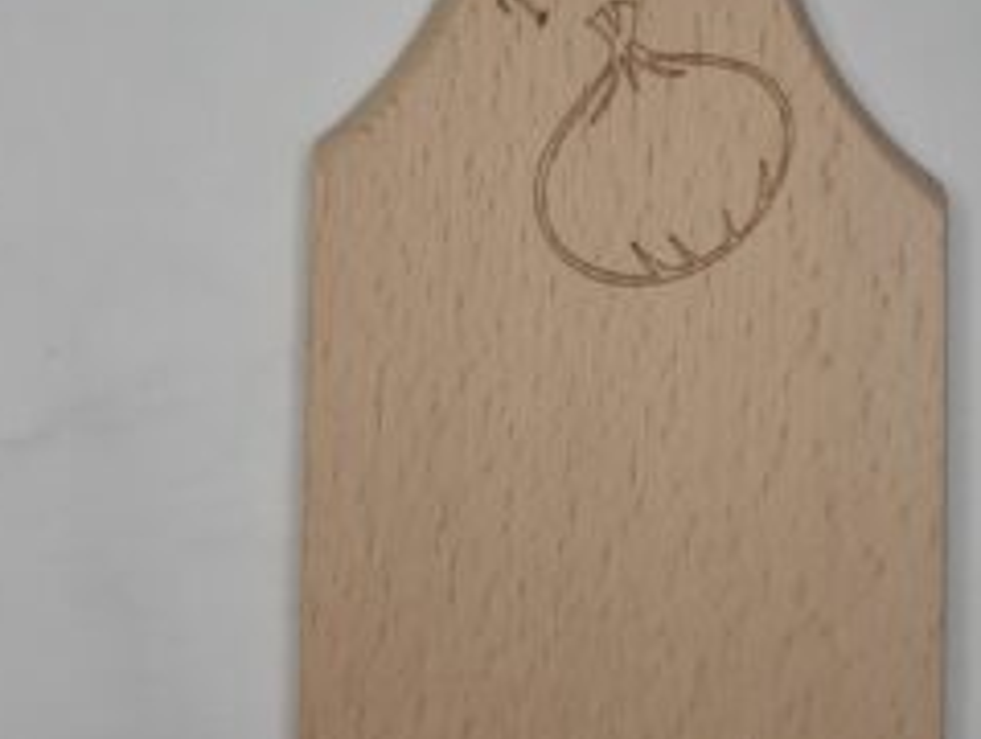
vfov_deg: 37.2
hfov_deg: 47.7
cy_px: 224
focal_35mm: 38
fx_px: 1079
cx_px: 690
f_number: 1.7
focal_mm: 3.93
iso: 40
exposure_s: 1/162
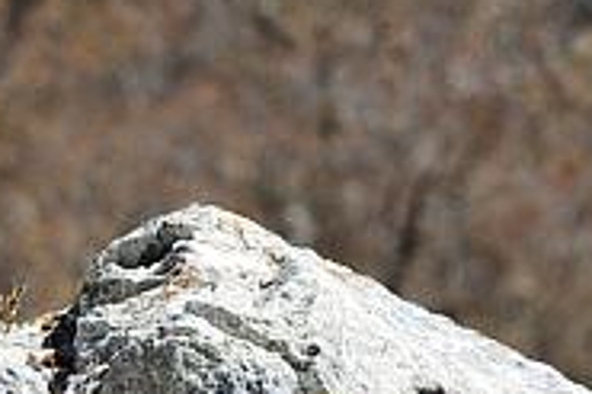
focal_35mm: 1384
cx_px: -518
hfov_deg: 1.5
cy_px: 429
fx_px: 22738
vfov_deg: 1.0
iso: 320
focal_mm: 270
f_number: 9
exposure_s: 1/500
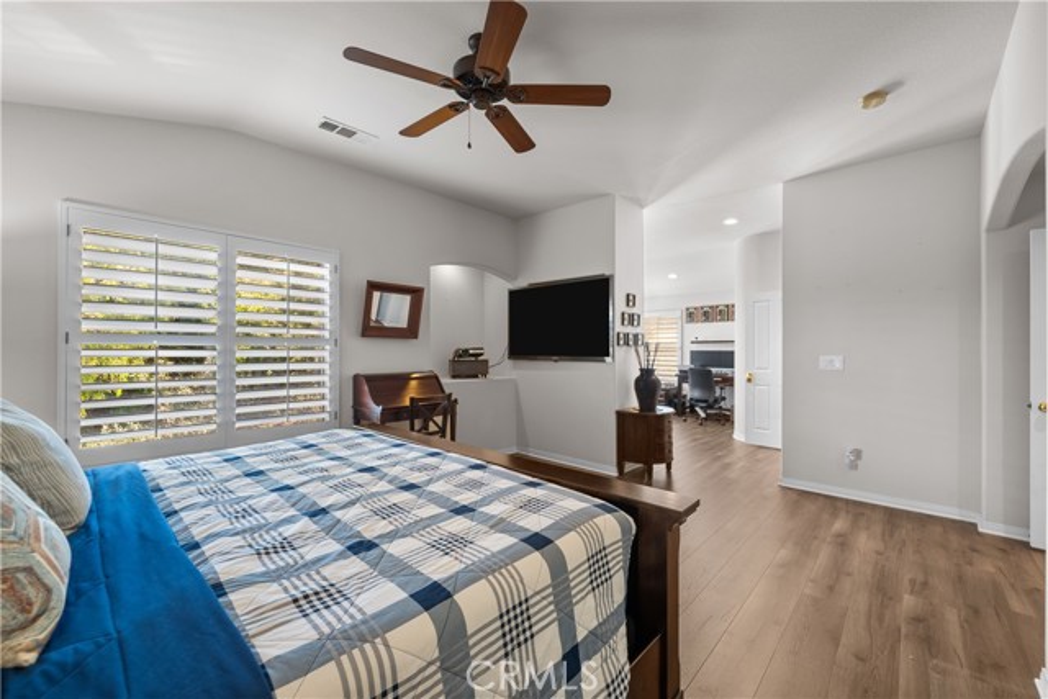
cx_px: 524
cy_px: 350
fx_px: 408
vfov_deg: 81.2
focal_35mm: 14
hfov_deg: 104.2
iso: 100
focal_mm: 14
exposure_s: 2.5
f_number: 9
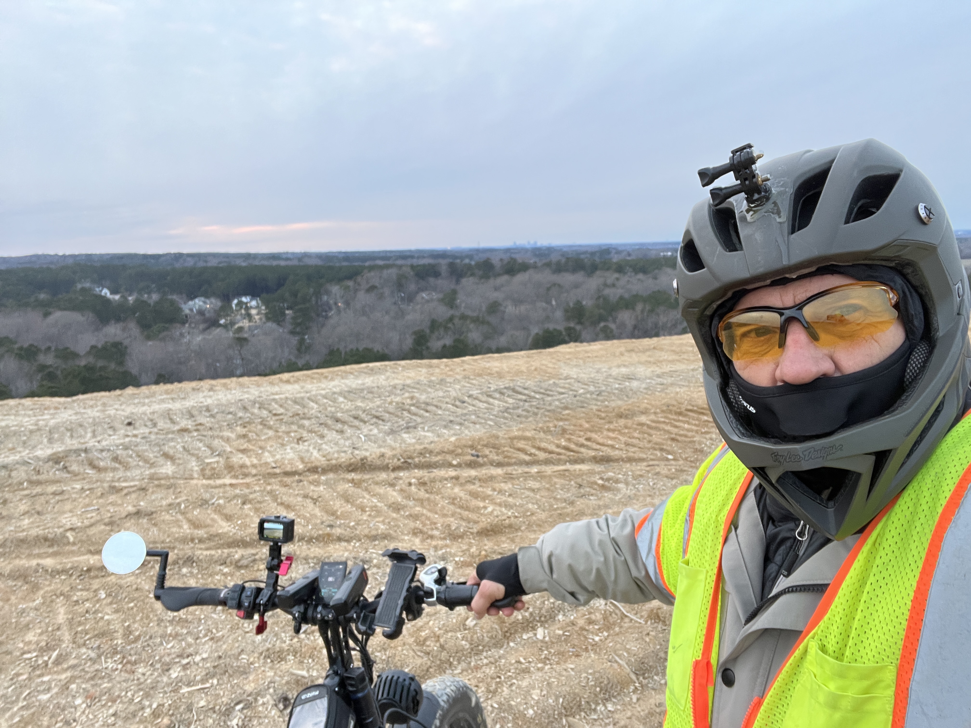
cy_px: 364
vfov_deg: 58.9
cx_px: 486
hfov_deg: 73.9
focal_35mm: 23
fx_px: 645
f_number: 2.2
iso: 125
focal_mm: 2.71
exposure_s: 1/60
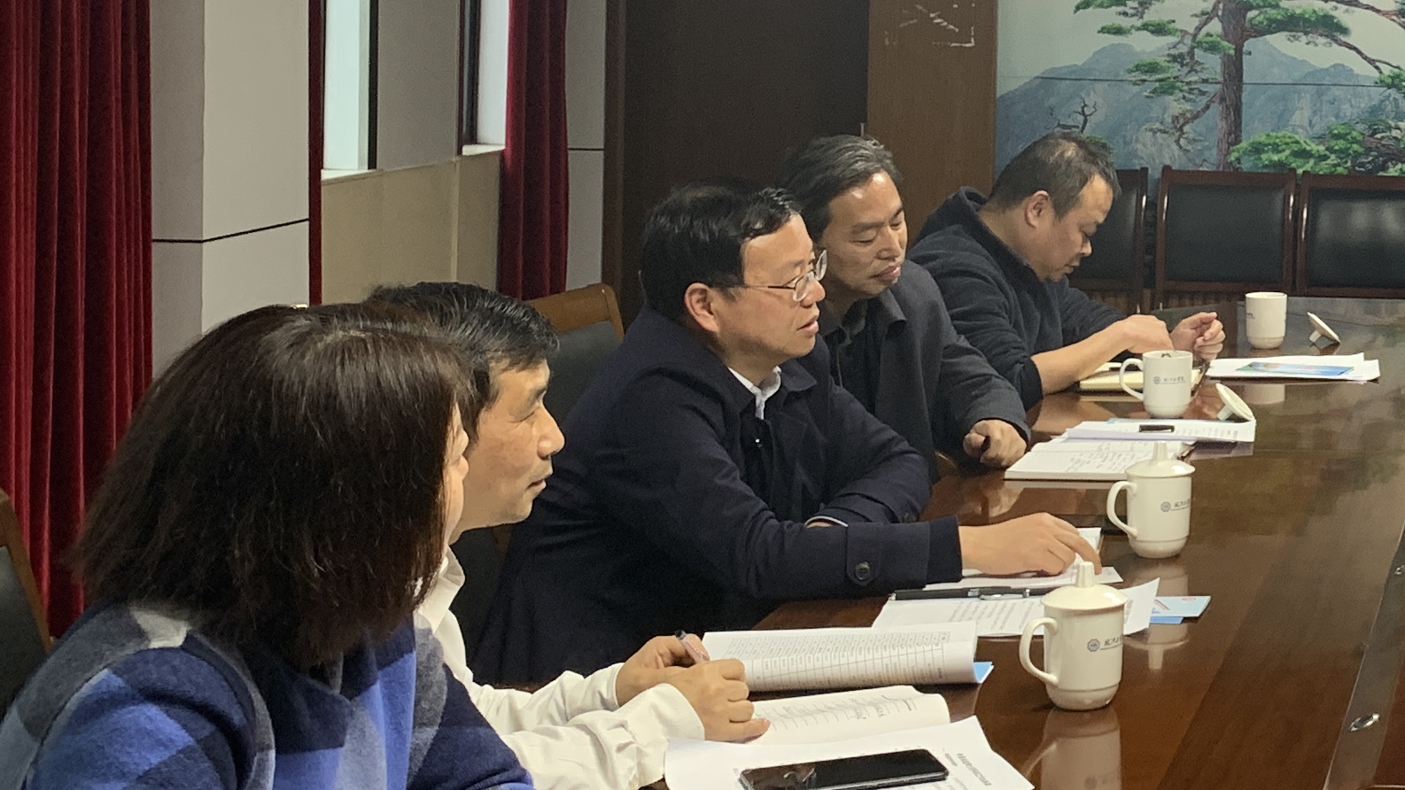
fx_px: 2682
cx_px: 1558
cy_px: 43
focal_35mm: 72
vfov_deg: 16.5
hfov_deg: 26.9
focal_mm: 4.25
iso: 100
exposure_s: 1/60
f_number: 1.8
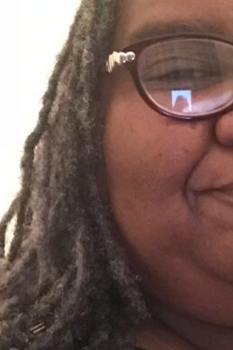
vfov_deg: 29.5
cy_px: 129
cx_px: 227
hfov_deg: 19.5
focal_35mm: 68
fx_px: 661
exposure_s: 1/15
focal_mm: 2.87
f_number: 2.2
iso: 1250
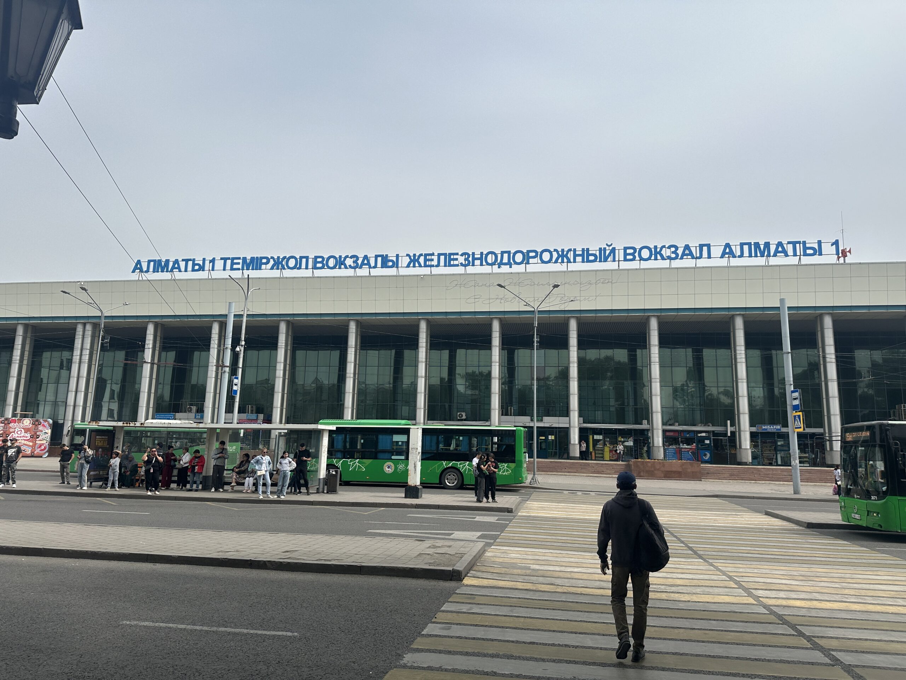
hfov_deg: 71.6
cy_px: 340
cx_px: 453
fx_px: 628
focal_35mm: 24
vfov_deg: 56.8
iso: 80
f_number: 1.78
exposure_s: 1/8197
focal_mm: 6.86
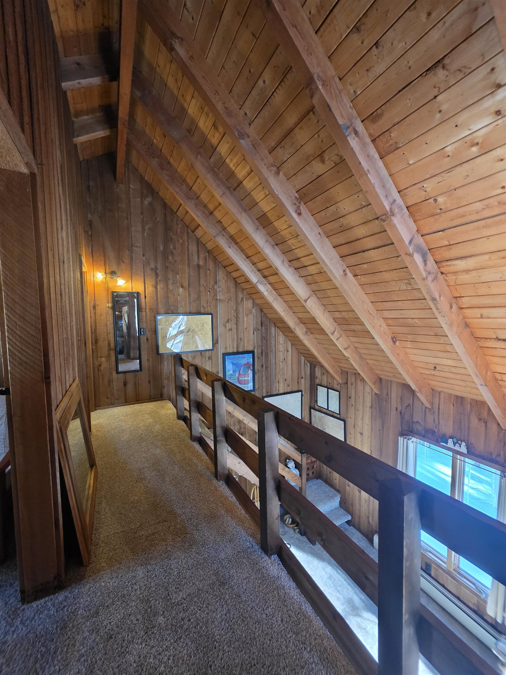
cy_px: 338
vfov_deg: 106.2
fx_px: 253
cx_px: 253
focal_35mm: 13
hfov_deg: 89.9
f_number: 1.9
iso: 640
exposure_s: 1/60
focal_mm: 2.2
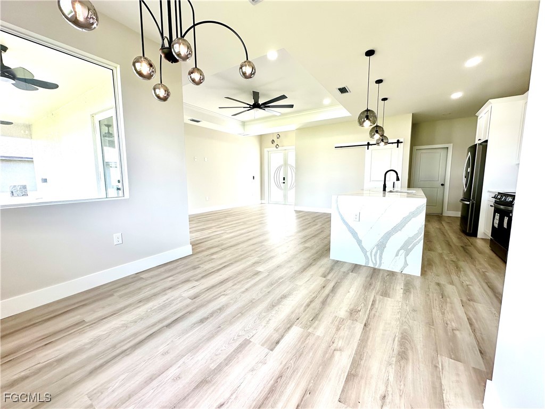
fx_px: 220
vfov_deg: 85.7
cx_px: 272
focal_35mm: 14
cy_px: 204
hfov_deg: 102.1
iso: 40
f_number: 2.2
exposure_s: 1/136
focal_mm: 2.22
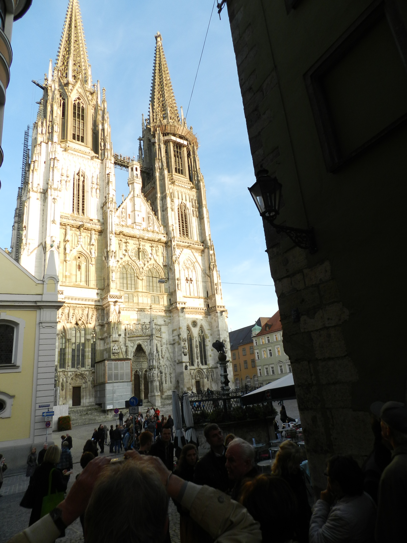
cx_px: 204
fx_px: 361
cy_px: 272
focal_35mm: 23
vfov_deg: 73.9
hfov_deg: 58.9
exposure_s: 1/400
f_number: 3.4
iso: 160
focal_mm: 4
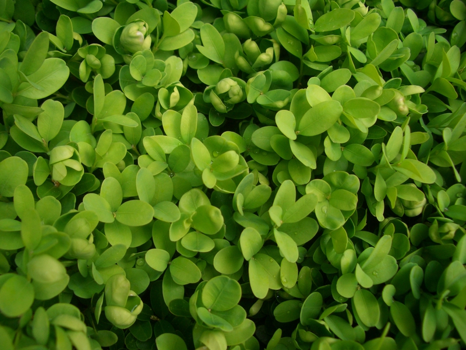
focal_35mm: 35
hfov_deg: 52.6
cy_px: 175
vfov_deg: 40.7
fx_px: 471
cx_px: 233
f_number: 2.6
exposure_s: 1/160
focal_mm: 5.8
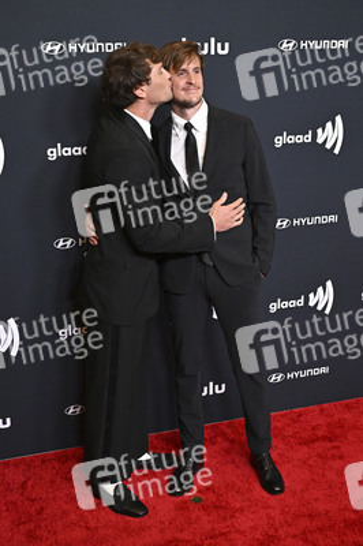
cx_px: 182
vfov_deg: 42.8
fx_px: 697
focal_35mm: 46
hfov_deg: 29.2
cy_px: 273
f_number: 5.6
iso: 4000
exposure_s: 1/250
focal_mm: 46
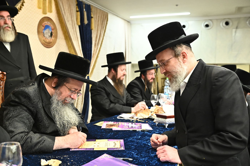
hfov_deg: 50.7
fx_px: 264
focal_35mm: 38
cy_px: 83
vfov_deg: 35.0
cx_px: 125
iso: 5000
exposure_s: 1/200
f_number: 4
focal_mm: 38
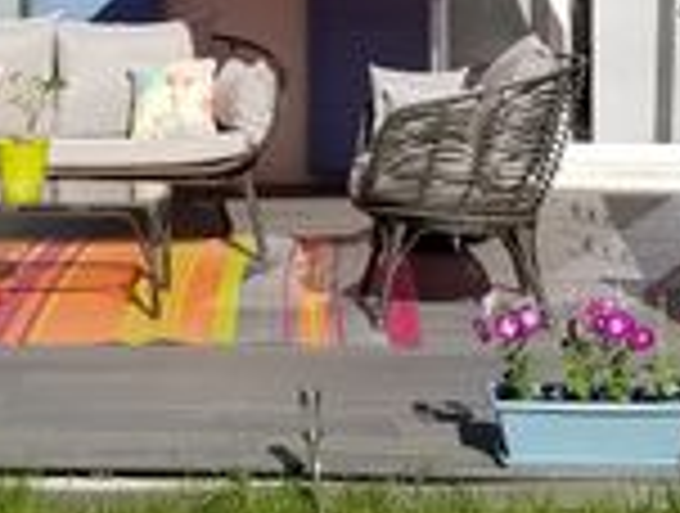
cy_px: -288
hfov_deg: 19.0
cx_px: 329
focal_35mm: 103
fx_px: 2028
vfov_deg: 13.5
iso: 50
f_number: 1.7
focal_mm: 4.2
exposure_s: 1/3240
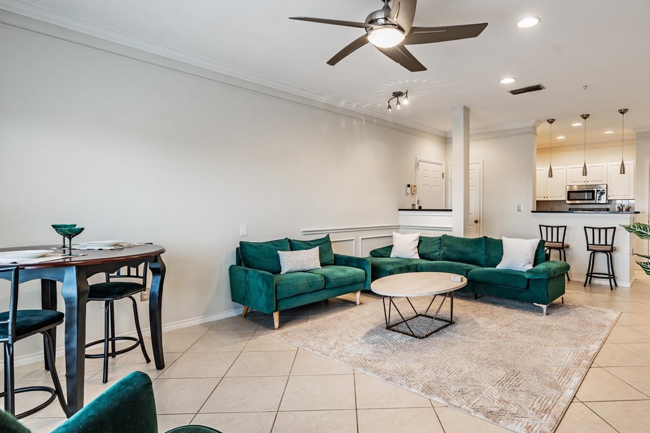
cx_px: 366
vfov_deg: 61.9
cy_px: 226
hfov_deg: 83.6
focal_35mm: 20
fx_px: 361
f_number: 7.1
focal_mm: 16
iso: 100
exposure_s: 1/3
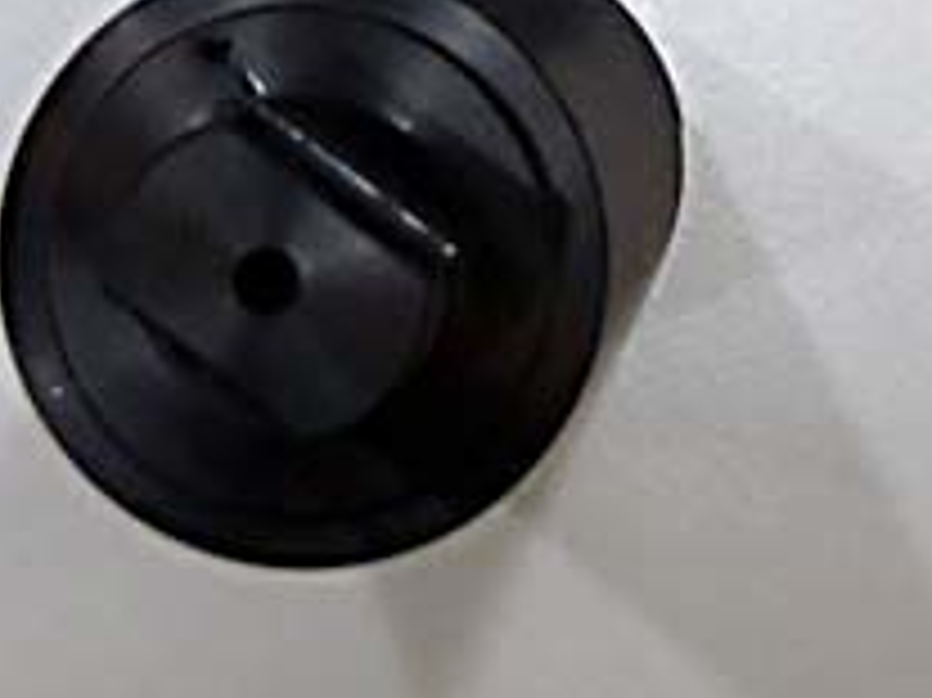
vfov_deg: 8.4
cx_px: 428
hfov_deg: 11.4
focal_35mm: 173
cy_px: -297
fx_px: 4655
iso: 640
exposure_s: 1/50
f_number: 5.1
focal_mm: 10
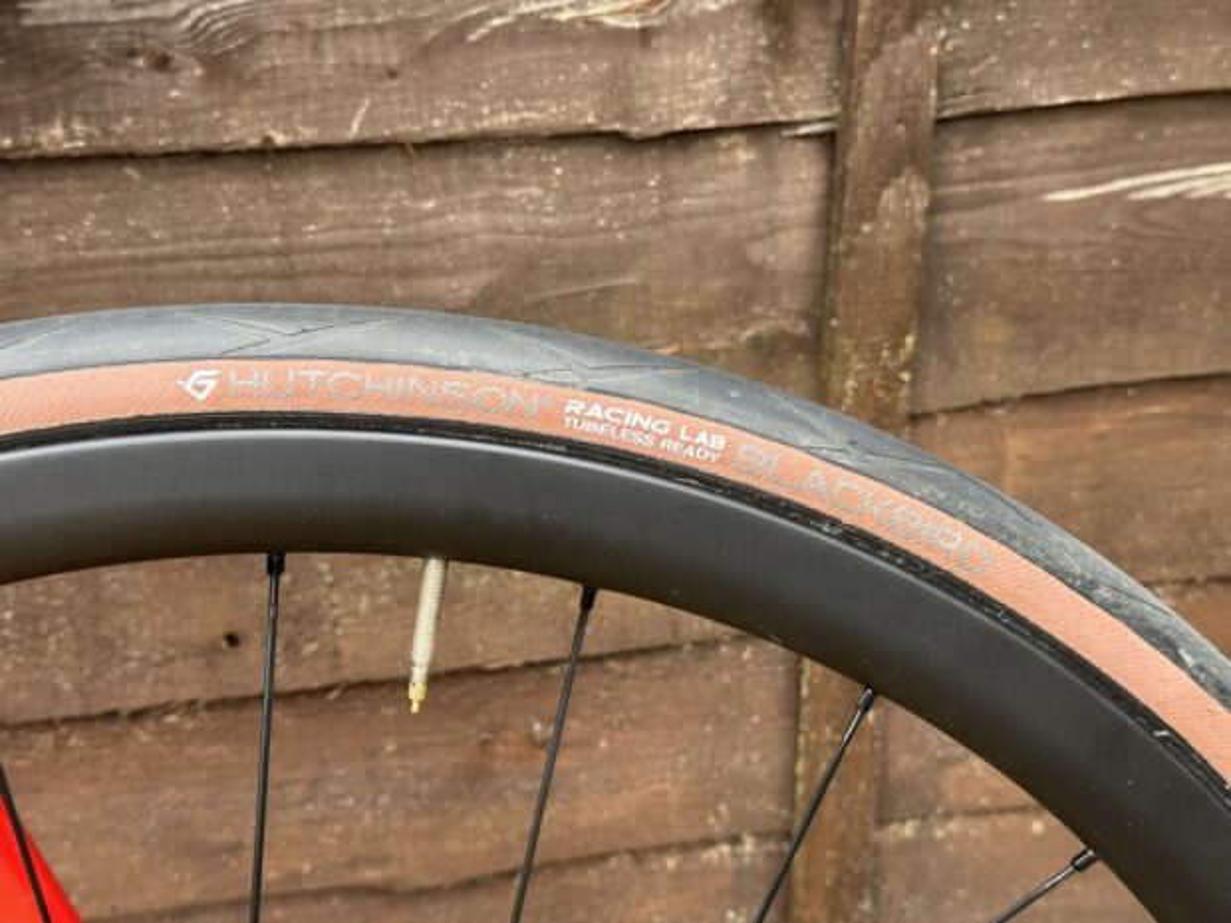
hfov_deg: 39.7
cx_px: 616
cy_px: 462
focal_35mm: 48
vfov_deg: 30.3
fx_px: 1707
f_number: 1.78
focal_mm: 6.76
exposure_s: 1/60
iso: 160
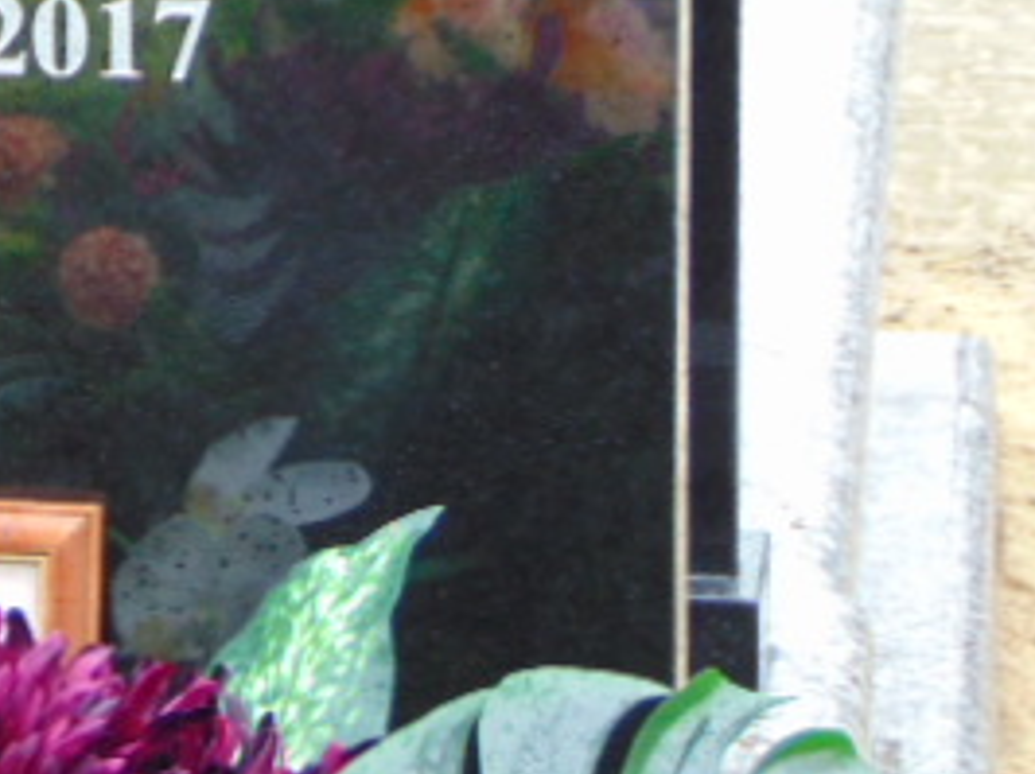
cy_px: -148
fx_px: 7767
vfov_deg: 5.7
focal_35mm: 260
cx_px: -175
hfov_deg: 7.6
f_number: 3.9
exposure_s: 1/30
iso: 160
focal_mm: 19.4
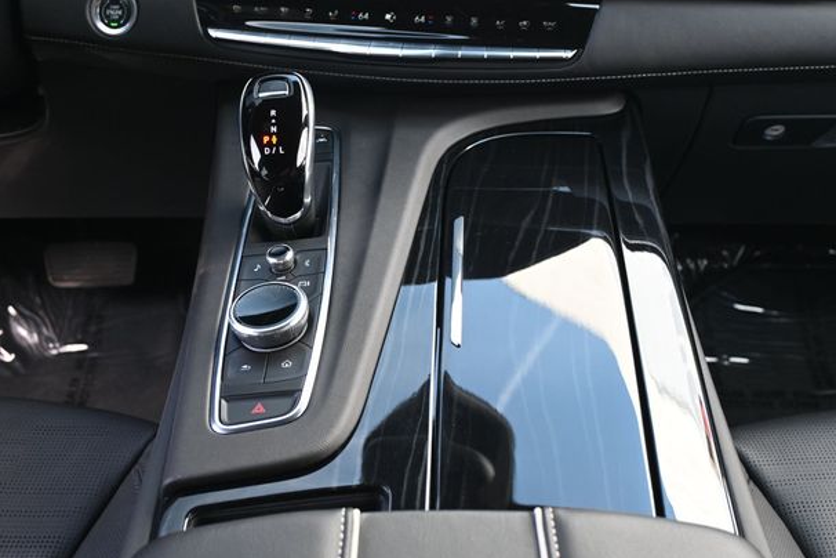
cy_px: 271
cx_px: 440
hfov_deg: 49.8
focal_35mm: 39
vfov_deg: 34.4
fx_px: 901
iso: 800
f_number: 4.2
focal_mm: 24.5
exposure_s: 1/125
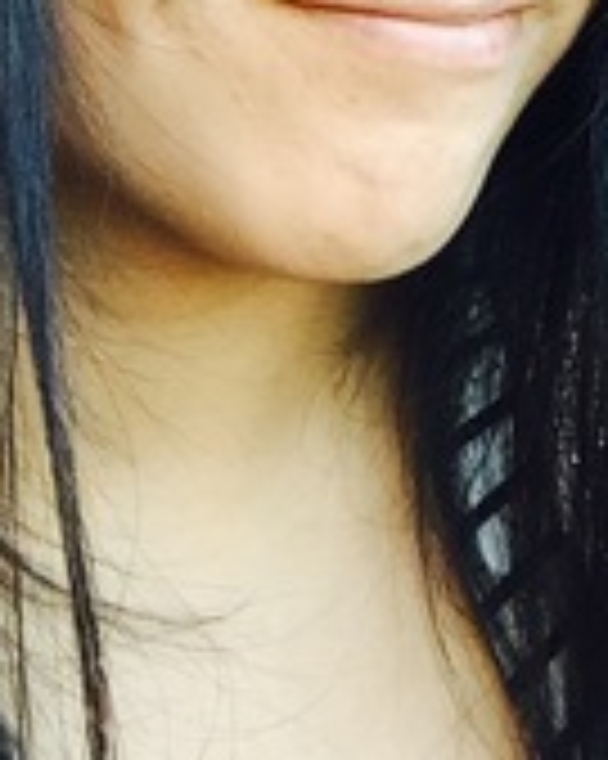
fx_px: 1936
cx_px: 707
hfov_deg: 17.1
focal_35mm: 86
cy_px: -144
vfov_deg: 20.8
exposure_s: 1/40
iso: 40
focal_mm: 2.65
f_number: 2.2
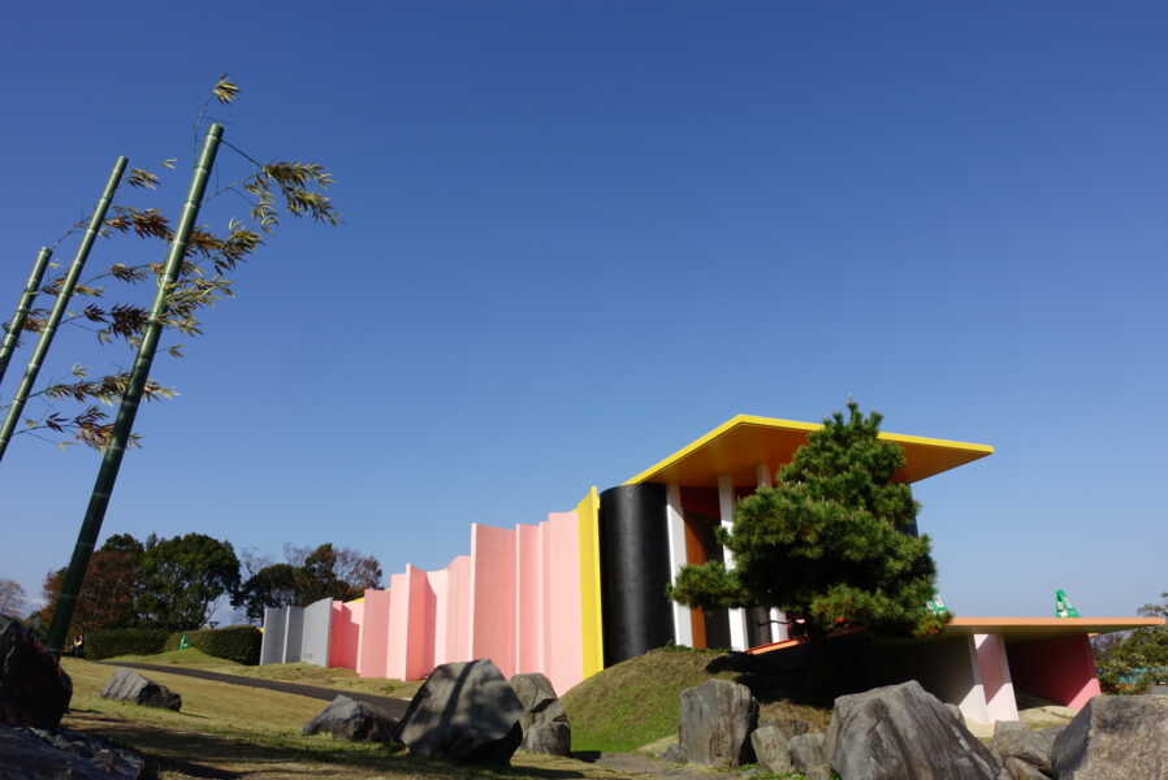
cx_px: 584
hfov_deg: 73.7
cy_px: 390
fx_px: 779
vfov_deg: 53.2
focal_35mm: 24
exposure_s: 1/400
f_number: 8
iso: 125
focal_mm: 8.8
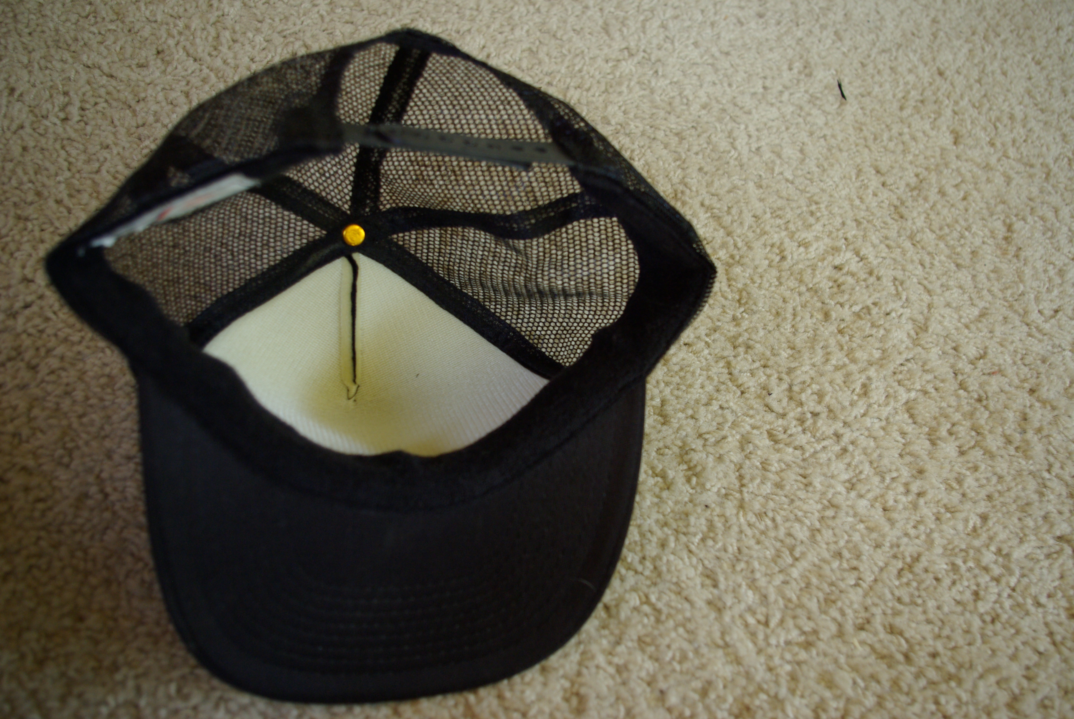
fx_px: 952
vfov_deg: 41.4
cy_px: 360
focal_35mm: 32
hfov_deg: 58.8
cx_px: 537
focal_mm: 21.25
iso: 400
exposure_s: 1/15
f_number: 4
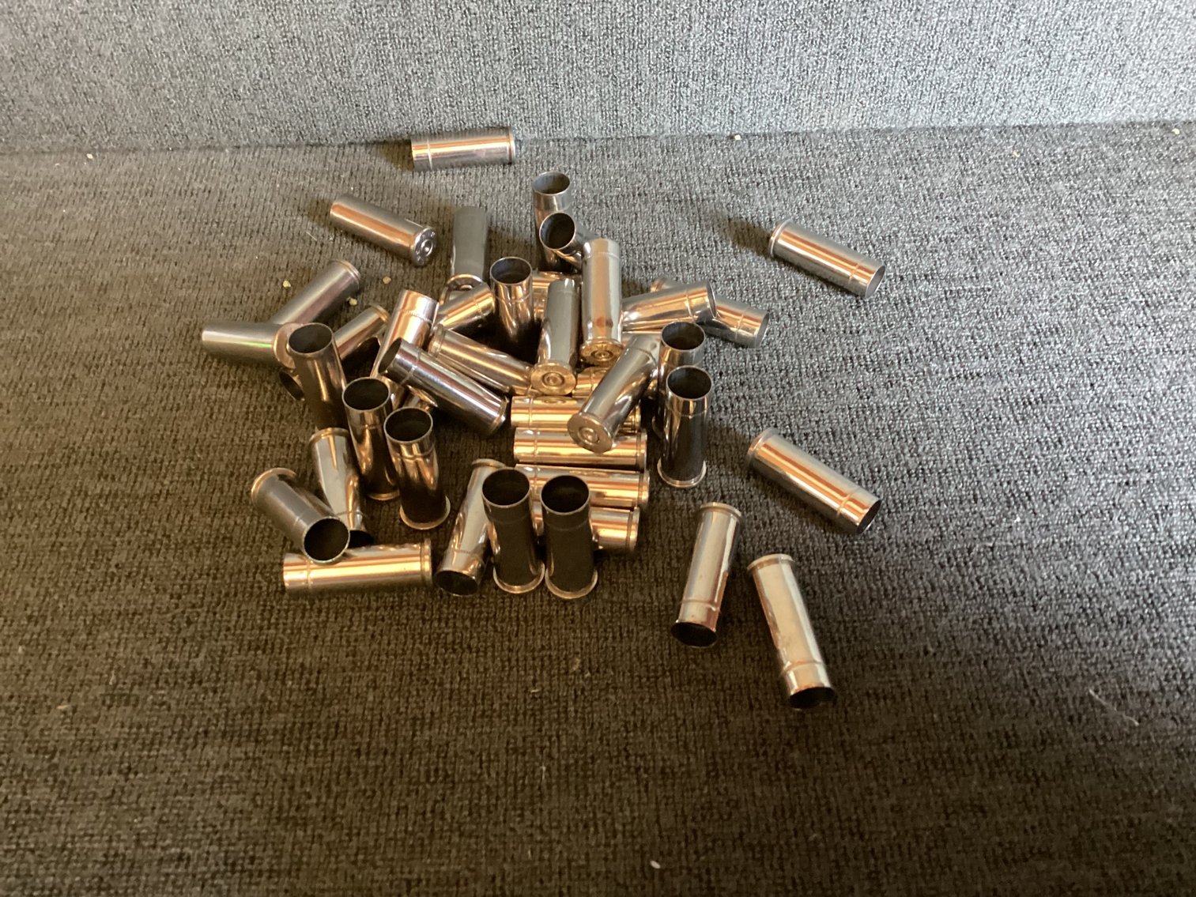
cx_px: 598
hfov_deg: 58.3
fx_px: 1071
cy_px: 448
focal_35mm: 31
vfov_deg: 45.4
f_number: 2.4
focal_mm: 3.3
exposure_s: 1/25
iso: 500
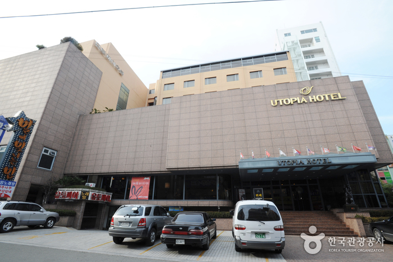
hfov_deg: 93.3
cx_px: 196
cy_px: 131
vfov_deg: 70.4
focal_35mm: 17
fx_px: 185
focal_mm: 17
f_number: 22
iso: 800
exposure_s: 1/60
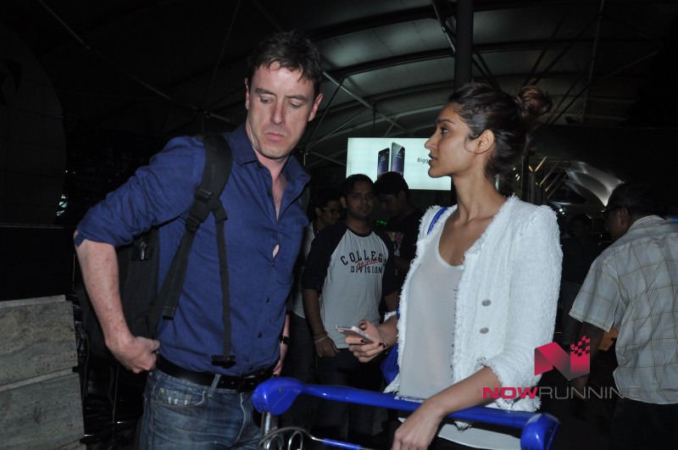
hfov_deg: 51.3
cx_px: 339
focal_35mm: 38
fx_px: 705
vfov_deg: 35.4
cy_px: 225
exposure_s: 1/125
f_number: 5.6
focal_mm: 25
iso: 500
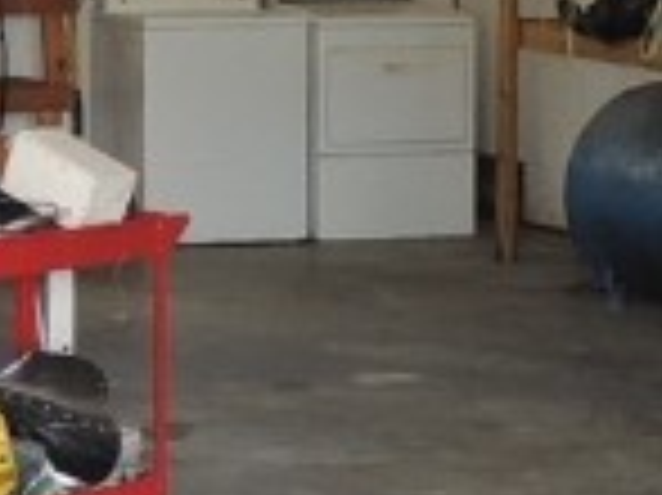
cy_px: 4
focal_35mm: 167
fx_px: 3191
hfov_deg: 11.4
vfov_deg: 8.8
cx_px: -311
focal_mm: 4.3
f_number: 3
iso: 100
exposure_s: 1/40
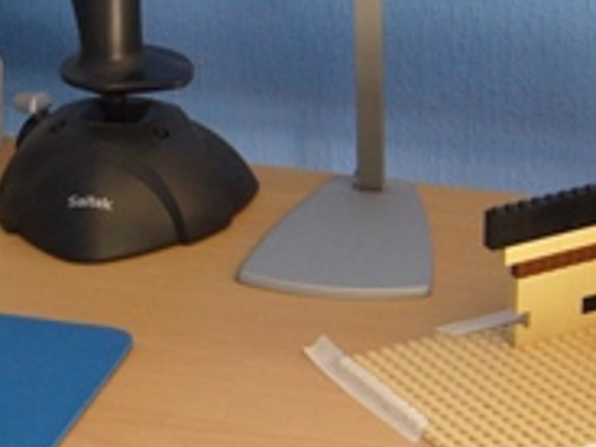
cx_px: 134
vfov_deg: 12.0
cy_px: 185
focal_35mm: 123
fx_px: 2118
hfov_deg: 15.9
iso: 100
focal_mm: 5.8
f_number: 2.8
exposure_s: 1/20
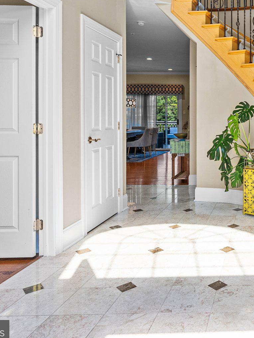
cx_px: 277
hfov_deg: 36.5
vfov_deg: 54.4
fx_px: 323
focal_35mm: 33
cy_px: 117
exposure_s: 1/50
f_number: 8
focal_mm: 17
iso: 400
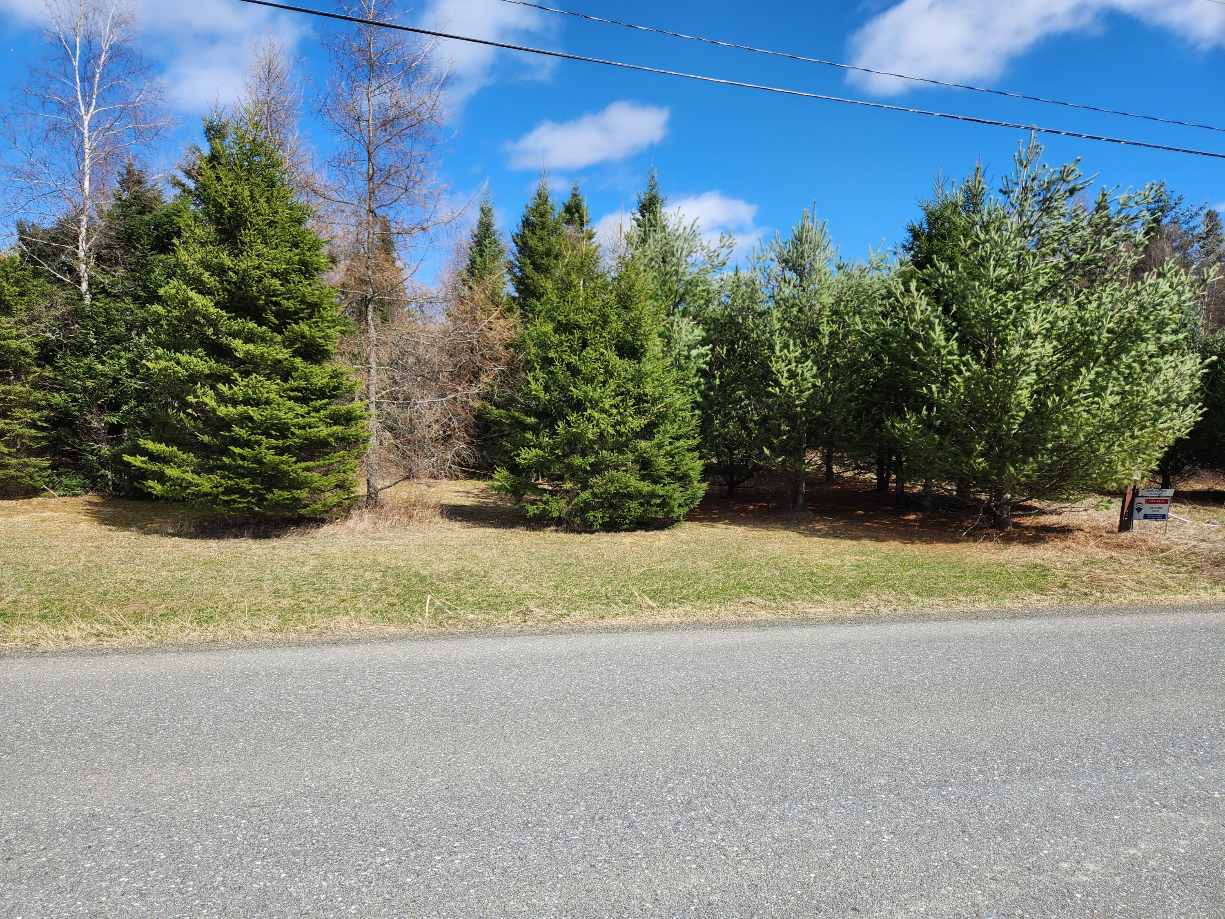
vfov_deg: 58.9
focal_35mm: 23
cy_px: 460
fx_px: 814
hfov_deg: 73.9
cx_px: 612
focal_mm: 5.4
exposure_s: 1/1151
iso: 20
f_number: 1.8
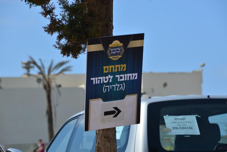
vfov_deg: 6.0
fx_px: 1451
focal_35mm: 230
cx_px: 114
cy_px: 76
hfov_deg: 8.9
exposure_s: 1/400
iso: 200
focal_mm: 230
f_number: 11
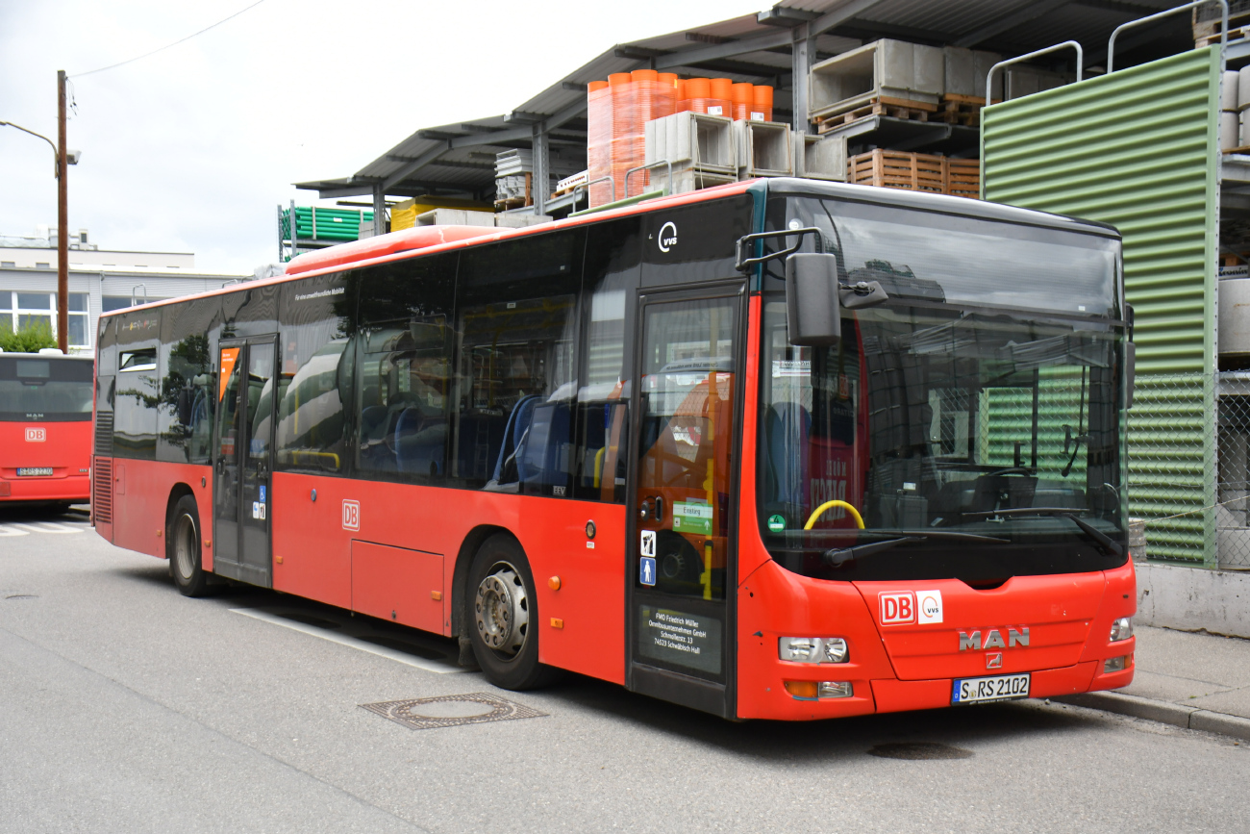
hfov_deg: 43.6
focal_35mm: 45
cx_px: 625
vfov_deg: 29.9
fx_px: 1563
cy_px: 417
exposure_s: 1/1000
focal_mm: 30
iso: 450
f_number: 4
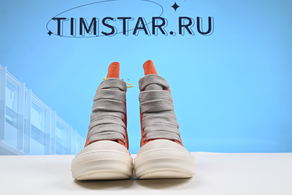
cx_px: 146
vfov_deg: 33.4
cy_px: 98
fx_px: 325
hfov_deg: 48.4
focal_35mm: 40
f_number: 16
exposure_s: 1/2.5
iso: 100
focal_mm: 40
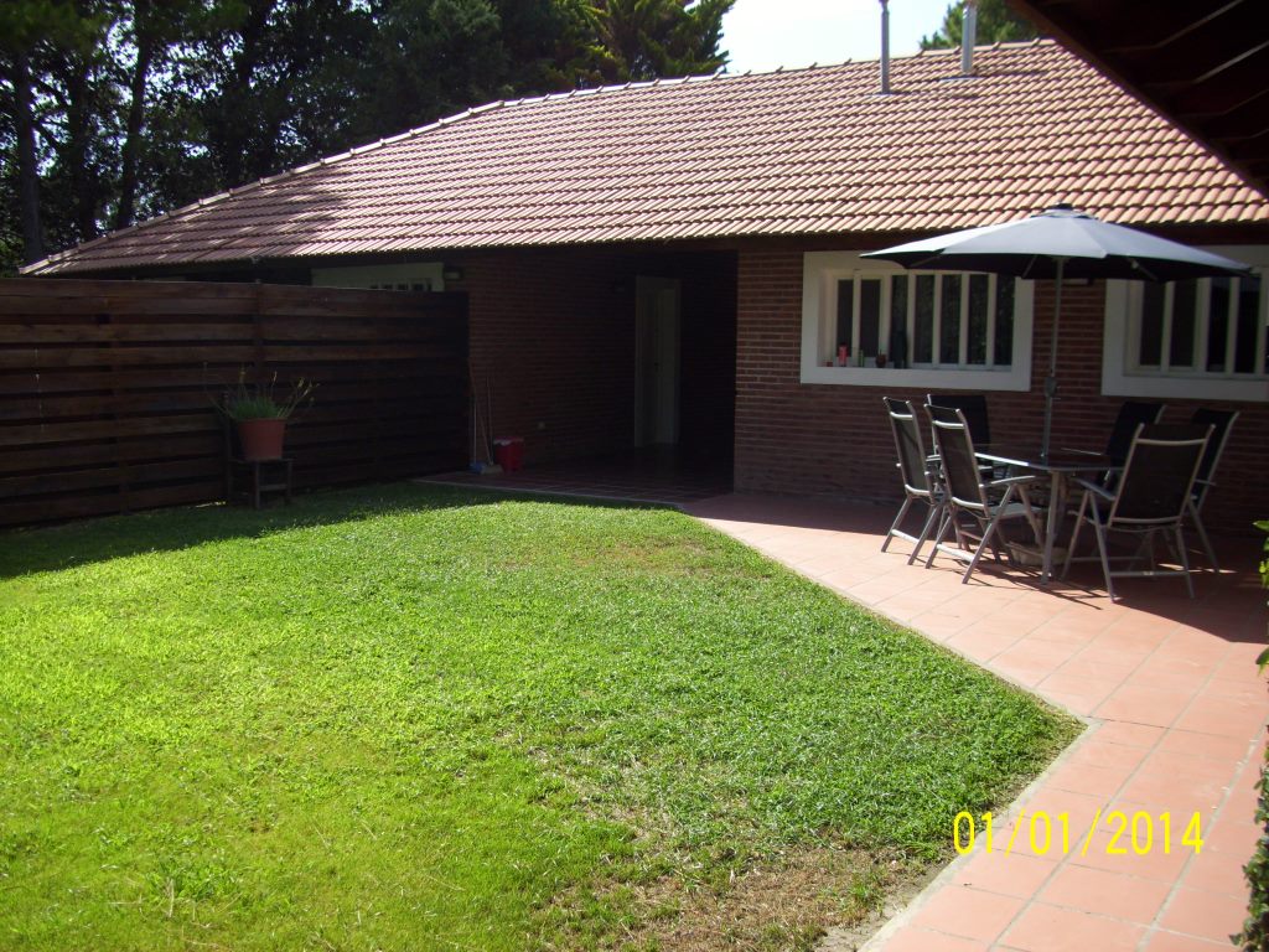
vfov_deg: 41.8
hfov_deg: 54.0
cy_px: 476
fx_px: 1246
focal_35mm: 34
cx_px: 634
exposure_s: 1/500
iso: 80
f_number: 2.9
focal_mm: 5.7
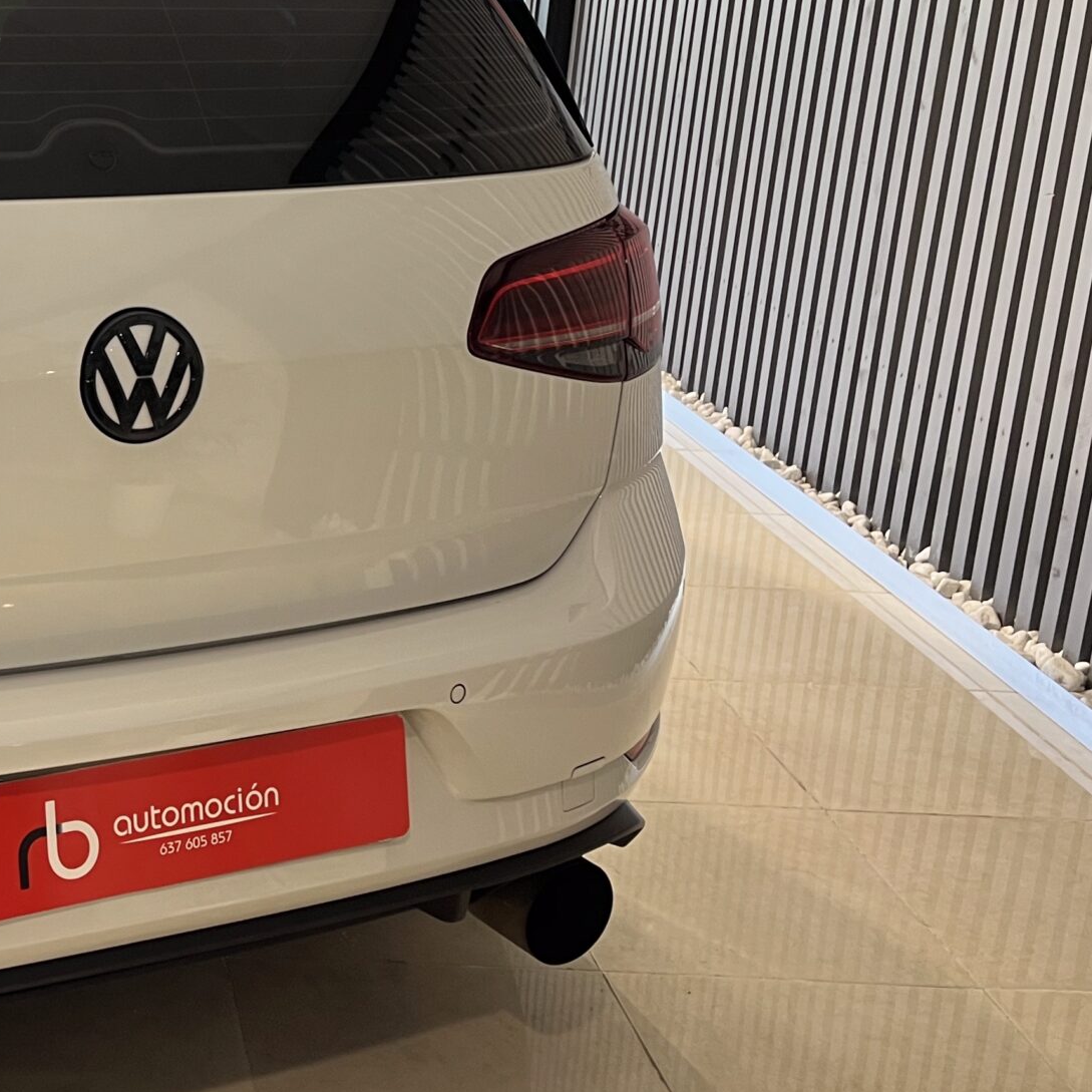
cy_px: 349
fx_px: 1927
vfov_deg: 31.3
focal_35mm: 54
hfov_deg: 29.1
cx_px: -63
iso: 80
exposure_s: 1/50
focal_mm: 5.1
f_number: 1.6
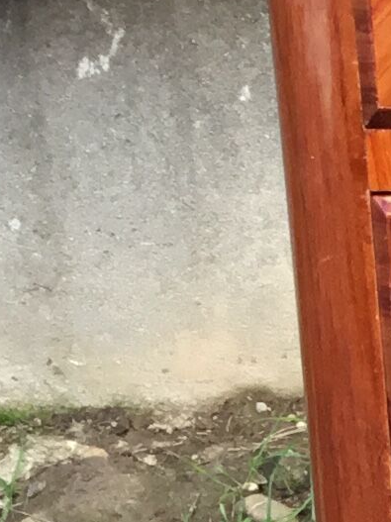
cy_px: 798
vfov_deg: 10.0
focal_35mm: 192
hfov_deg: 7.1
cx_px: 1044
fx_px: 2893
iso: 40
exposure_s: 1/100
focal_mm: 3.3
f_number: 2.4
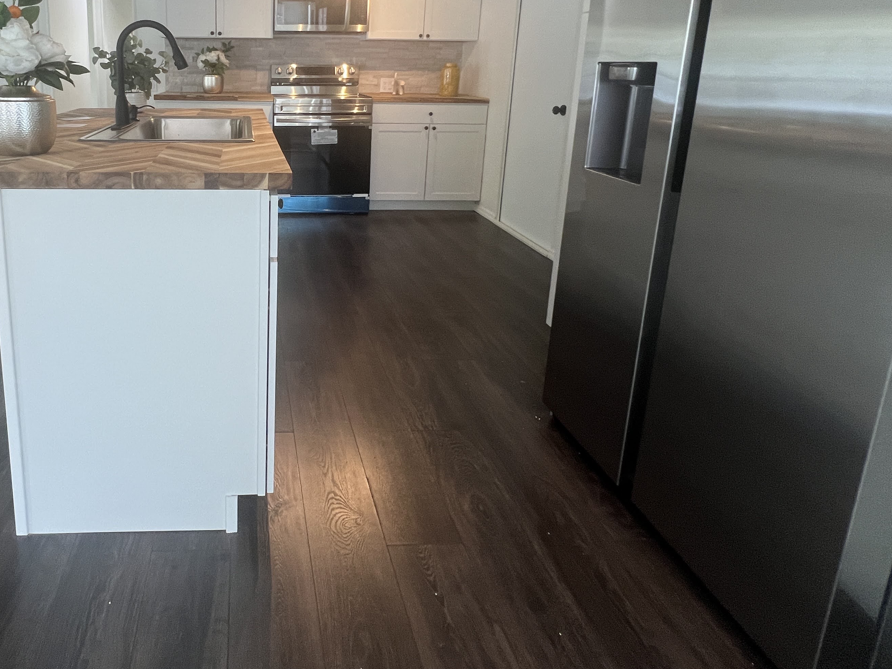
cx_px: 265
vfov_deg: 62.5
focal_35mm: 20
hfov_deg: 77.8
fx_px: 515
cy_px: 175
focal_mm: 1.57
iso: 160
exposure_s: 1/120
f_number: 1.8
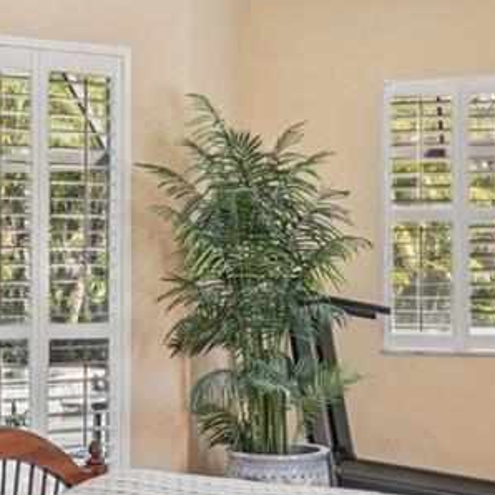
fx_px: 1181
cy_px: 261
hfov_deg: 23.5
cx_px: 145
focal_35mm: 73
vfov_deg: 23.7
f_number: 8
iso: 400
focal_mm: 16
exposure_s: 1/15
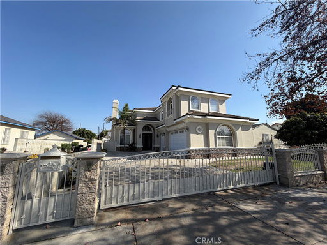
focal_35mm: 14
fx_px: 132
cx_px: 164
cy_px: 122
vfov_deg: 85.7
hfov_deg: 102.1
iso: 20
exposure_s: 1/928
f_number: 2.2
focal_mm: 2.22
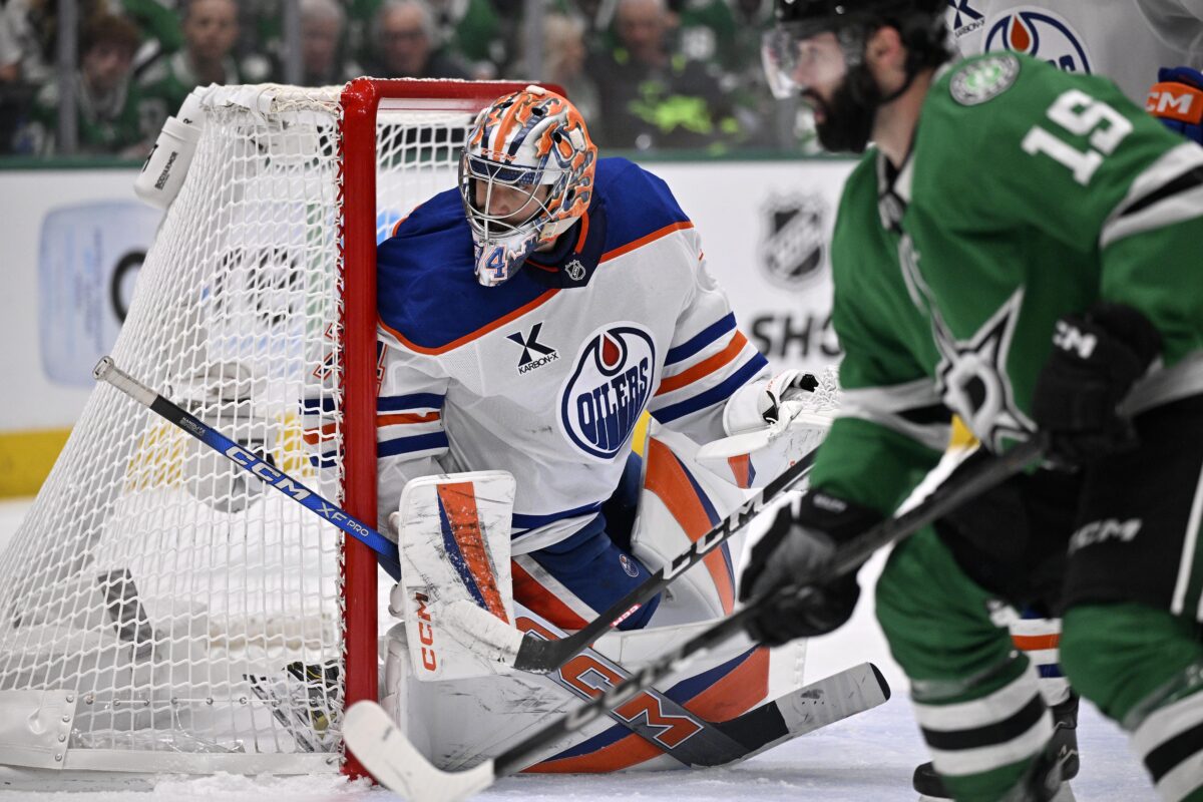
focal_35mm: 200
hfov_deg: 10.3
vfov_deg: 6.9
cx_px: 602
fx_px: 6683
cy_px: 401
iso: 2500
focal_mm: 200
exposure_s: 1/2500
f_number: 3.5
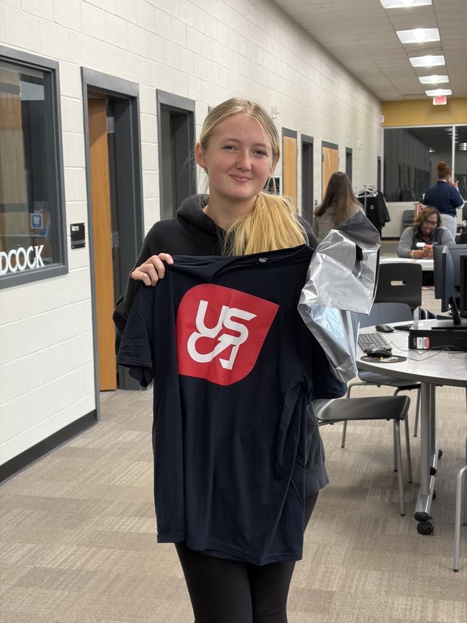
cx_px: 234
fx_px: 935
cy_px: 312
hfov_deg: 28.0
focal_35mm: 52
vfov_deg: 36.8
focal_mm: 5.96
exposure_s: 1/60
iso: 100
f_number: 1.6
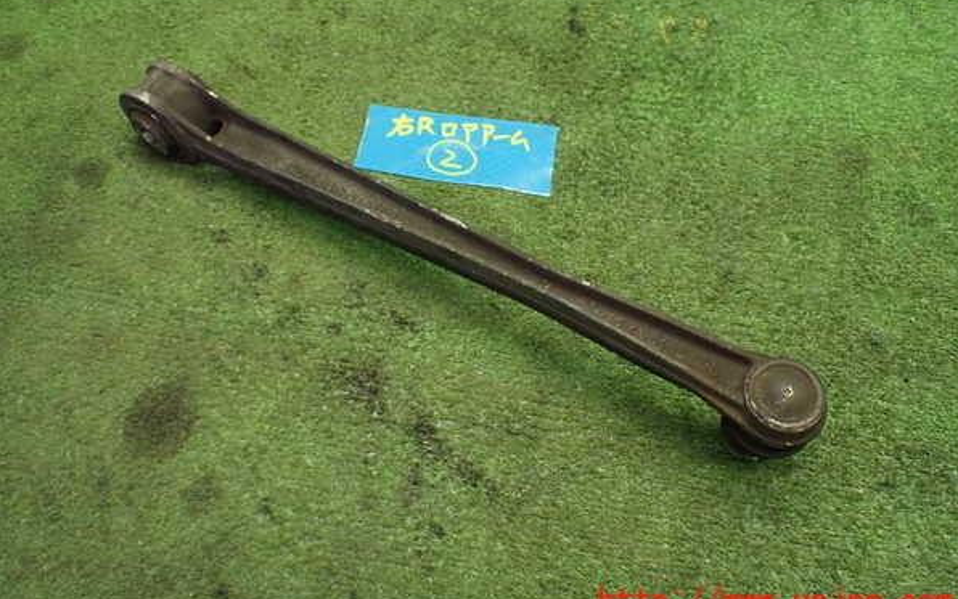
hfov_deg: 59.6
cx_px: 479
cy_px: 262
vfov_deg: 39.4
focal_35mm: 32
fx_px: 836
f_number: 2.3
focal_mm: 5.4
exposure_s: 1/100
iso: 800
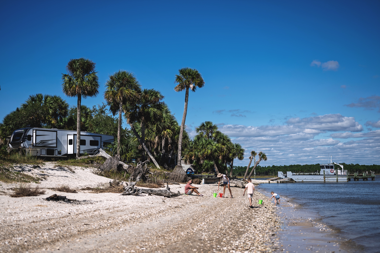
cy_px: 126
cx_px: 190
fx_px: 528
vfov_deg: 27.0
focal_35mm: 50
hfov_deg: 39.6
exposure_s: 1/5000
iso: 32
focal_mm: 50
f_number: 1.6
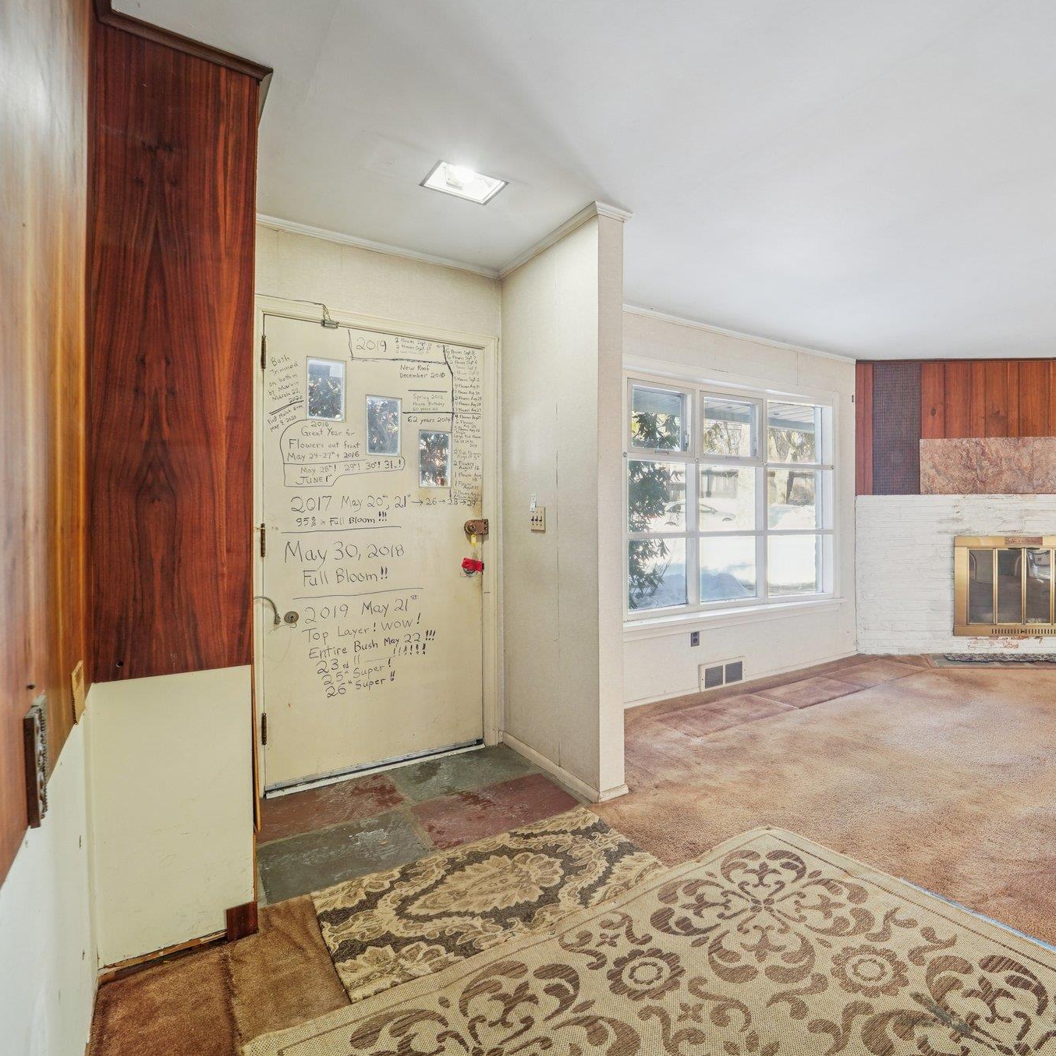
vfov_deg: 80.7
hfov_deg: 76.0
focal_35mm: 18
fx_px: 621
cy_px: 524
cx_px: 765
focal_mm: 14
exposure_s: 1/8
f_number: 8
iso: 400
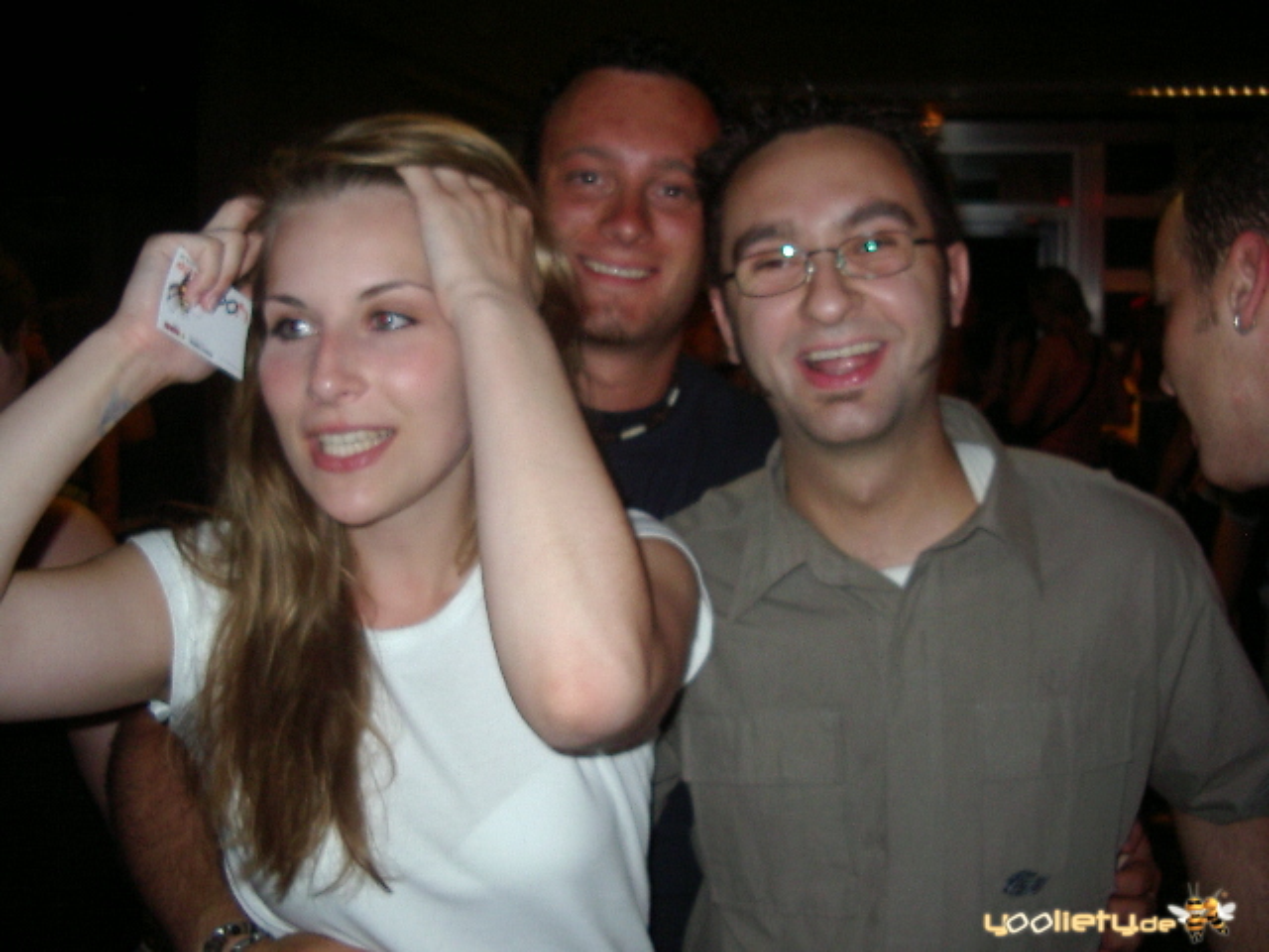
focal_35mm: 38
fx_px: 1393
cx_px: 634
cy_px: 476
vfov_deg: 37.7
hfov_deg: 49.0
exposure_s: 1/60
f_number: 2.6
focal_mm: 5.8
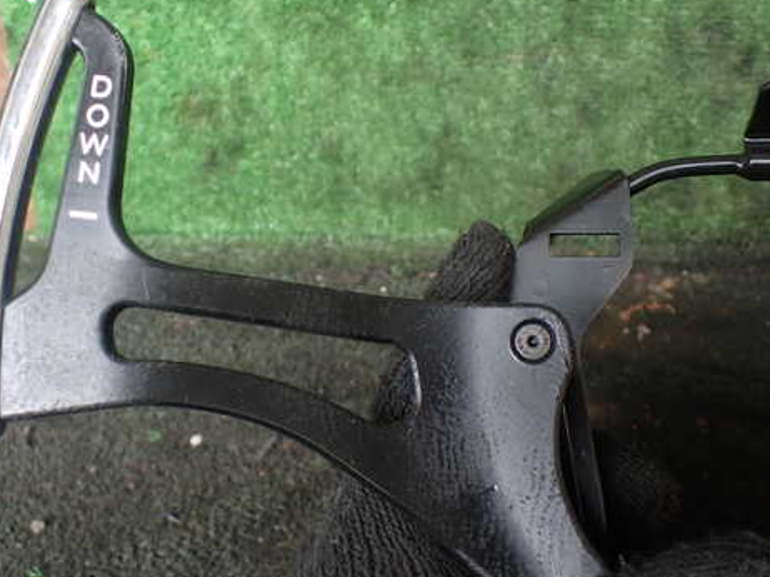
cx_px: 303
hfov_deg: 47.6
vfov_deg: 36.8
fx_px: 867
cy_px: 310
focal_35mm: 39
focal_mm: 5.4
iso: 160
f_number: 2.3
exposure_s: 1/125
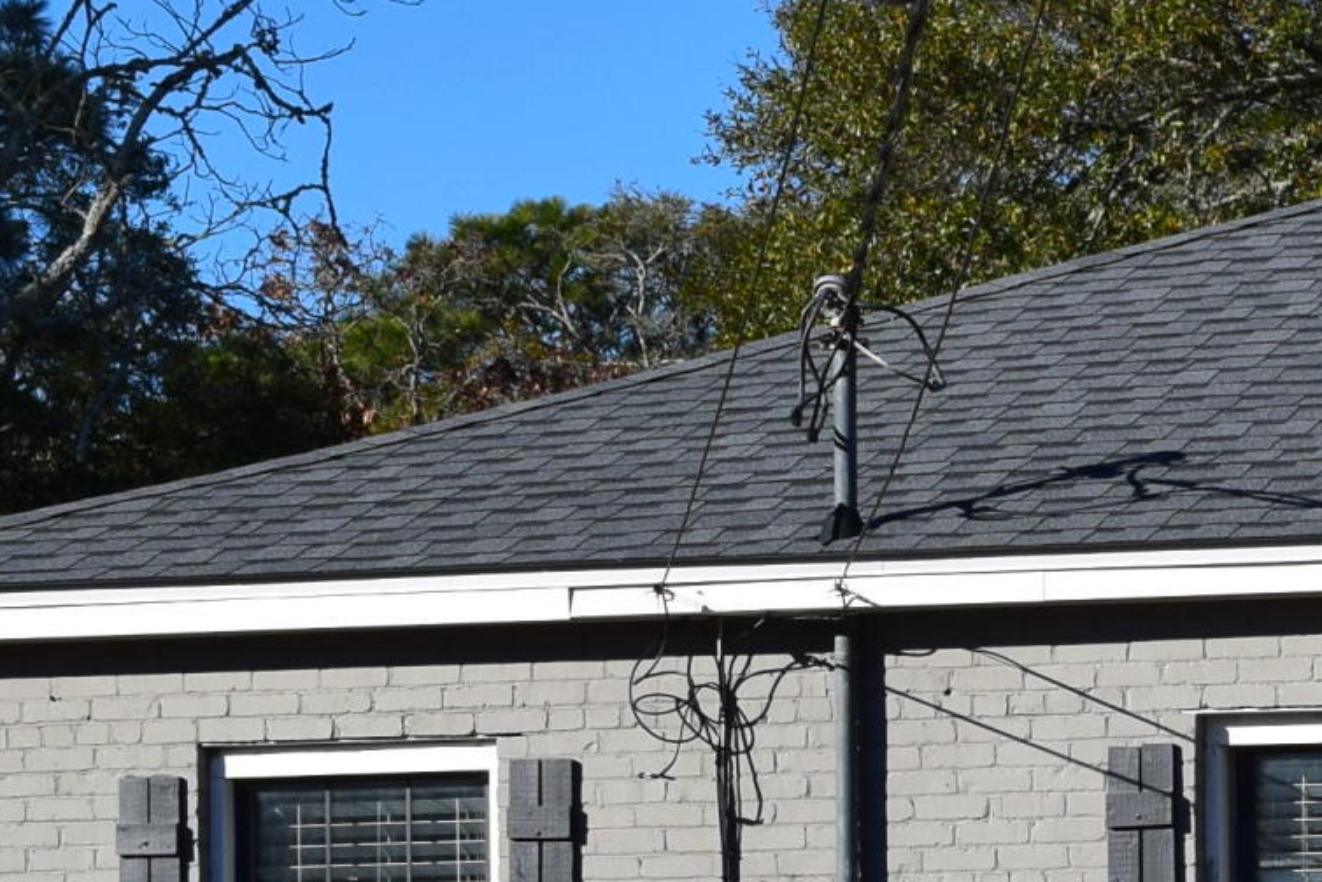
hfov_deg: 11.0
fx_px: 6574
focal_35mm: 179
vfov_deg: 7.5
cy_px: 1360
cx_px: 2118
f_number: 11
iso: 280
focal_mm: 30
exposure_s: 1/500
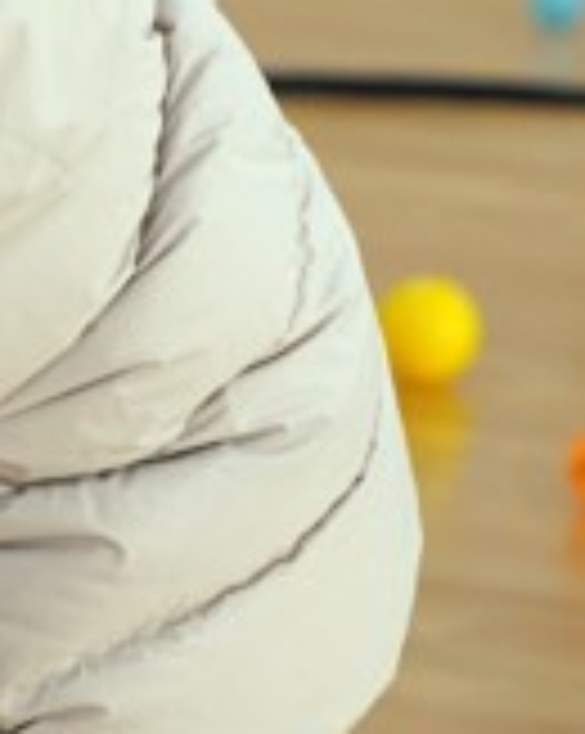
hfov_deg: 3.6
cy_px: 608
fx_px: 9237
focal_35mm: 426
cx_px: -284
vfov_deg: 4.5
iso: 800
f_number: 4
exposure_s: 1/160
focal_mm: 82
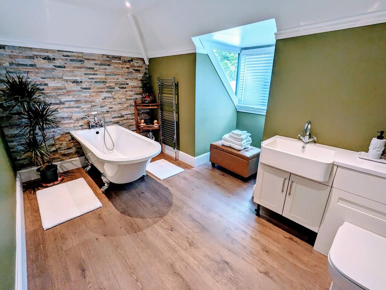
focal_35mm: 16
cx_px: 193
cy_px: 145
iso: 59
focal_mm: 2.35
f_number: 2.2
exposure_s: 1/90.1
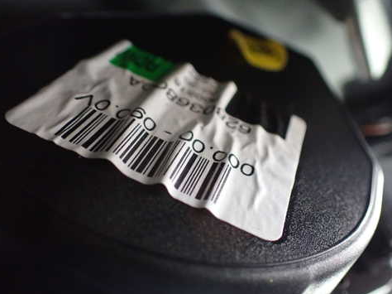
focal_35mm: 38
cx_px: 203
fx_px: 430
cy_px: 166
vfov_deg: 37.6
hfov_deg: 49.0
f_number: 2.3
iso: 800
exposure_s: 1/30
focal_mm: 5.4
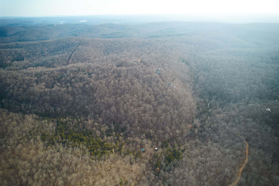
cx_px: 140
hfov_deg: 78.6
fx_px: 170
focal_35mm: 22
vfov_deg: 57.2
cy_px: 93
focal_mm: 8.38
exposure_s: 1/640
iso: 100
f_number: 2.8
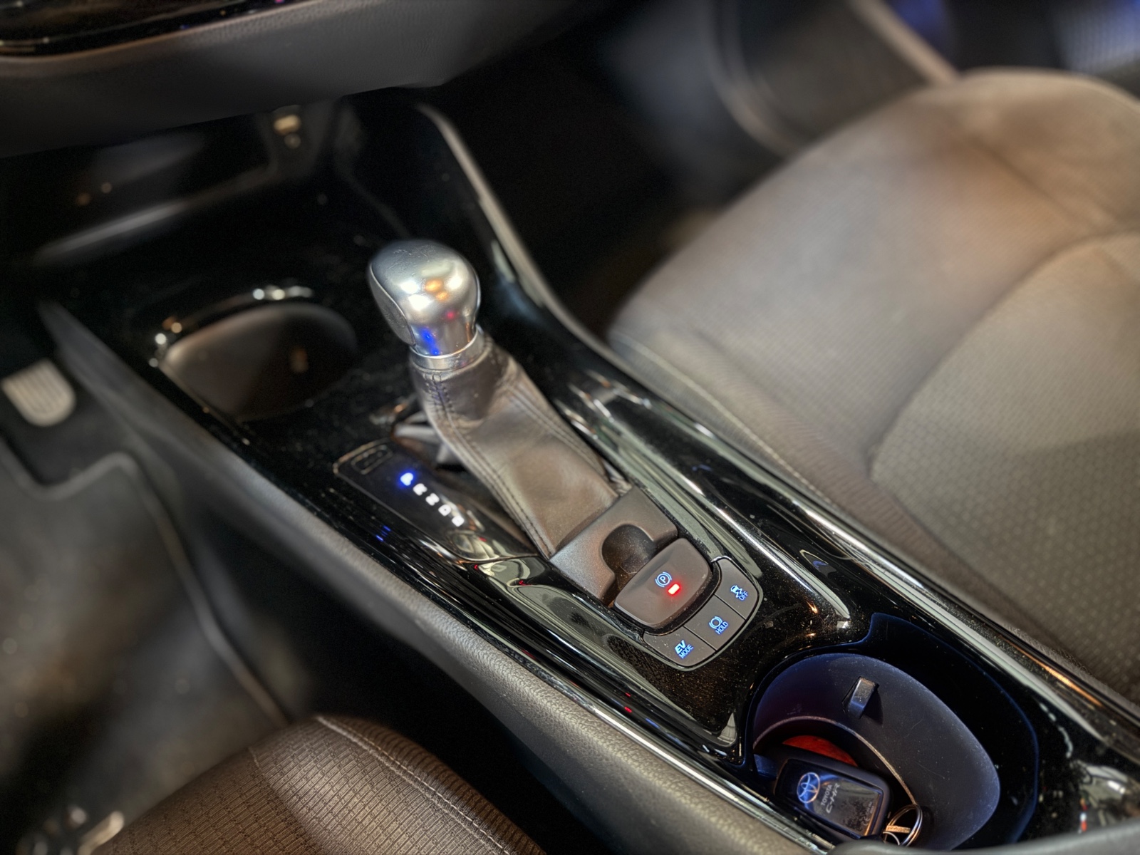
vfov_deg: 56.8
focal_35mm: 24
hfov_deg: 71.6
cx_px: 570
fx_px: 790
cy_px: 428
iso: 1000
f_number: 1.78
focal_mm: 6.76
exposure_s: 1/9
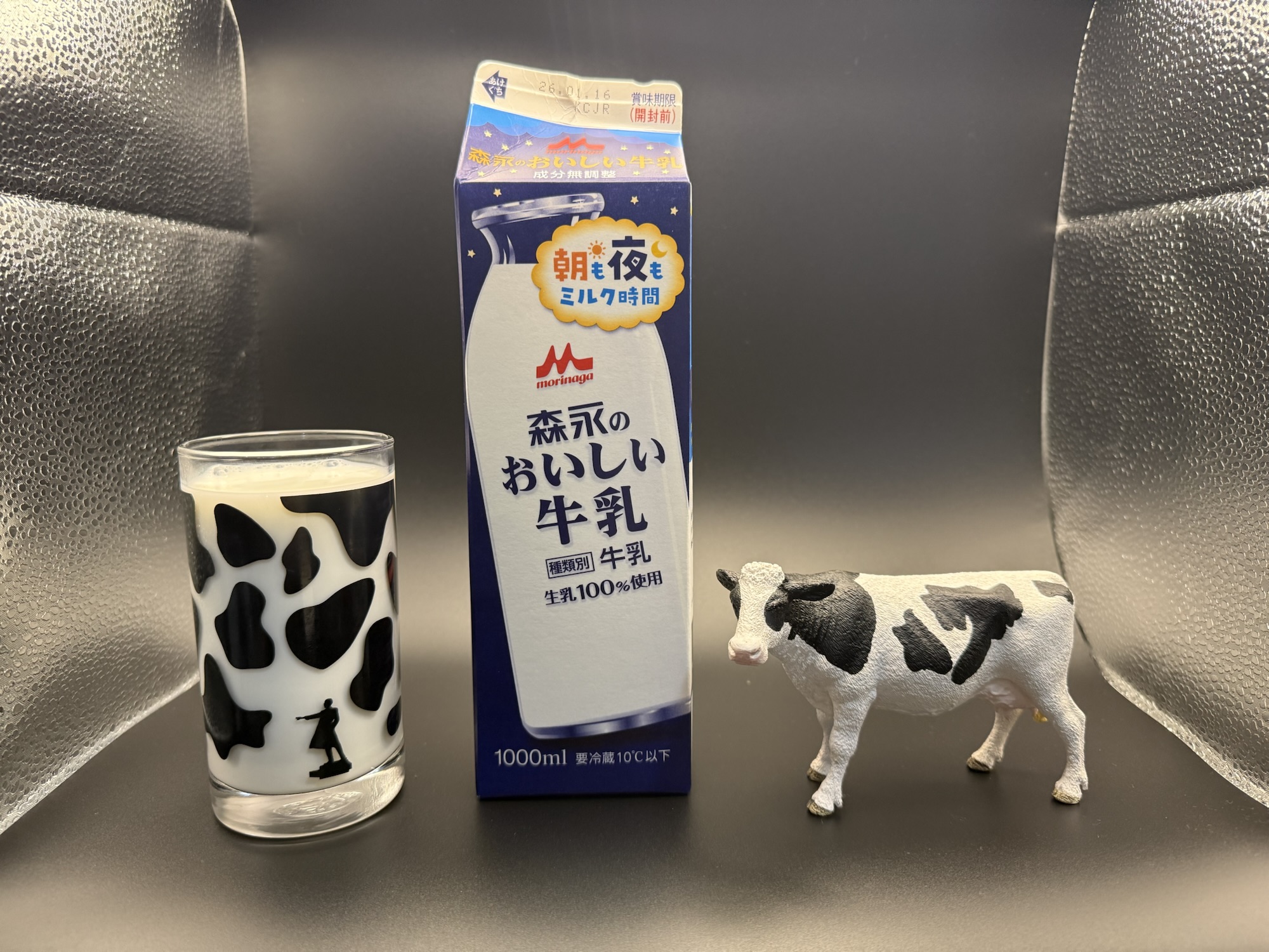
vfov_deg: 56.8
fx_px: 880
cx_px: 634
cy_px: 476
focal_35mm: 24
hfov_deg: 71.6
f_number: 1.78
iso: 250
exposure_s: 1/60
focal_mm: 6.76
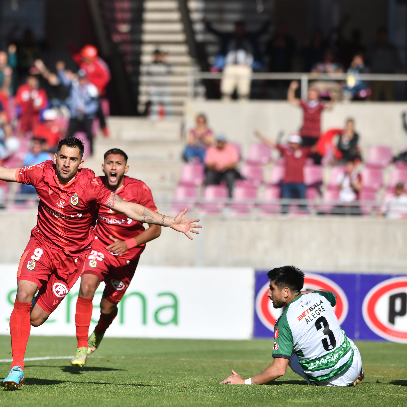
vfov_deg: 4.6
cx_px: 104
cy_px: 203
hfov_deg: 4.6
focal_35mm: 383
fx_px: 5095
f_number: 5.6
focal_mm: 300
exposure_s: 1/5000
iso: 400
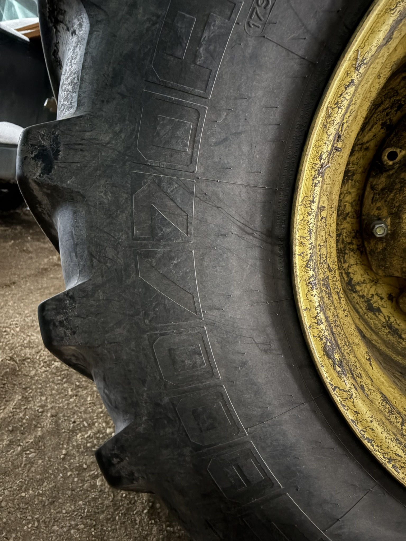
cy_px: 270
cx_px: 203
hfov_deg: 53.1
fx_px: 407
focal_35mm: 26
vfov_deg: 67.3
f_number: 1.6
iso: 1250
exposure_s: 1/9
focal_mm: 5.96
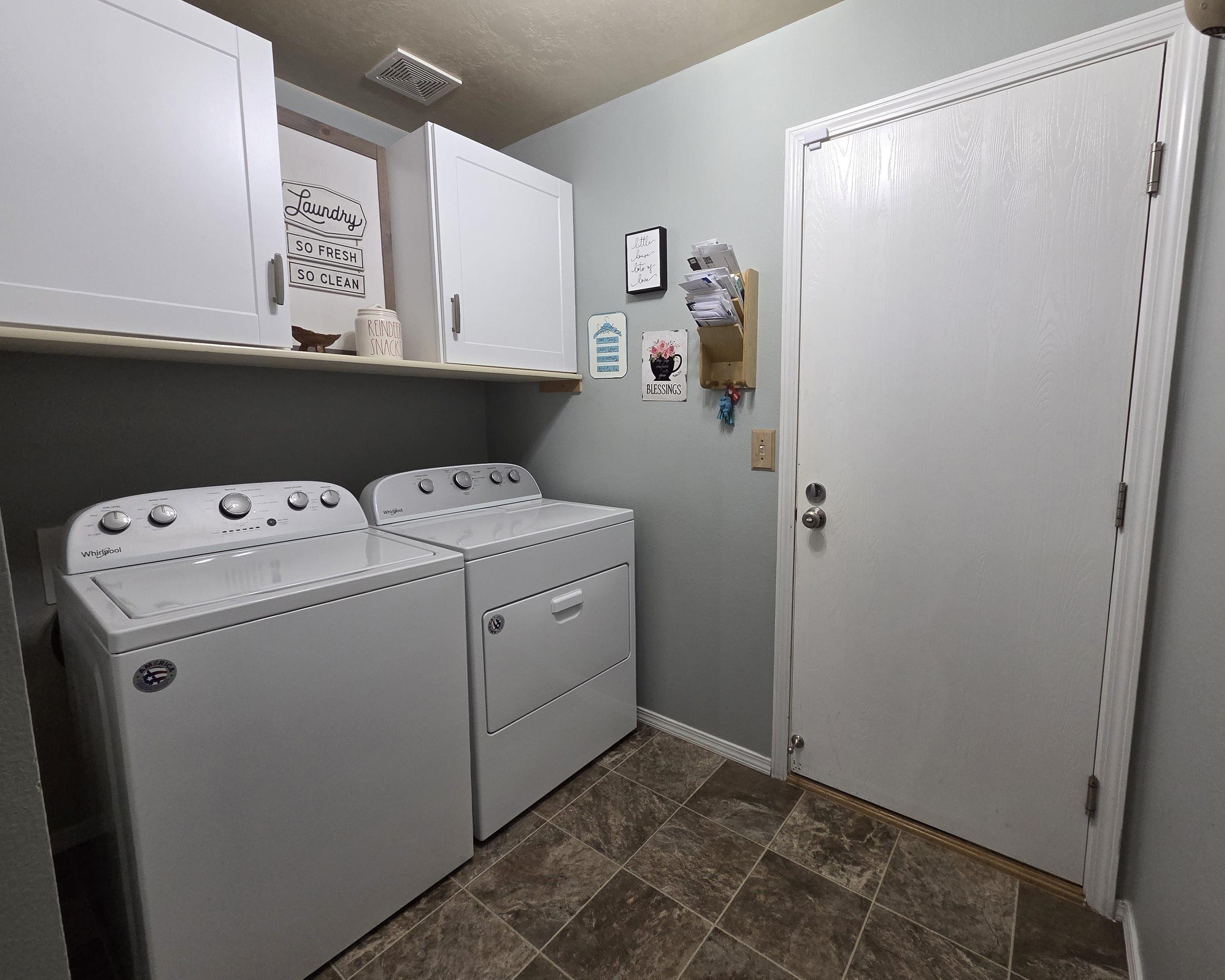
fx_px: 508
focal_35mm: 14
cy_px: 485
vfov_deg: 88.0
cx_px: 657
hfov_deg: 100.5
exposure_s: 1/120
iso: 250
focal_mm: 2.2
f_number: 2.2
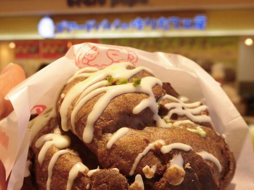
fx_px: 418
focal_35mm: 57
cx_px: 123
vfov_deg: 25.5
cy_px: 124
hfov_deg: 33.8
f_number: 3.7
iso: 125
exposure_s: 1/80
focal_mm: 6.77
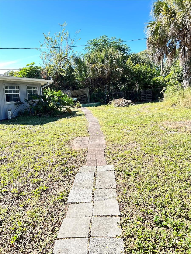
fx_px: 191
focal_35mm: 26
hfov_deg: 53.1
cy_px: 127
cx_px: 96
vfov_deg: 67.3
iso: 50
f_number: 1.5
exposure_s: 1/518
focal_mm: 5.7
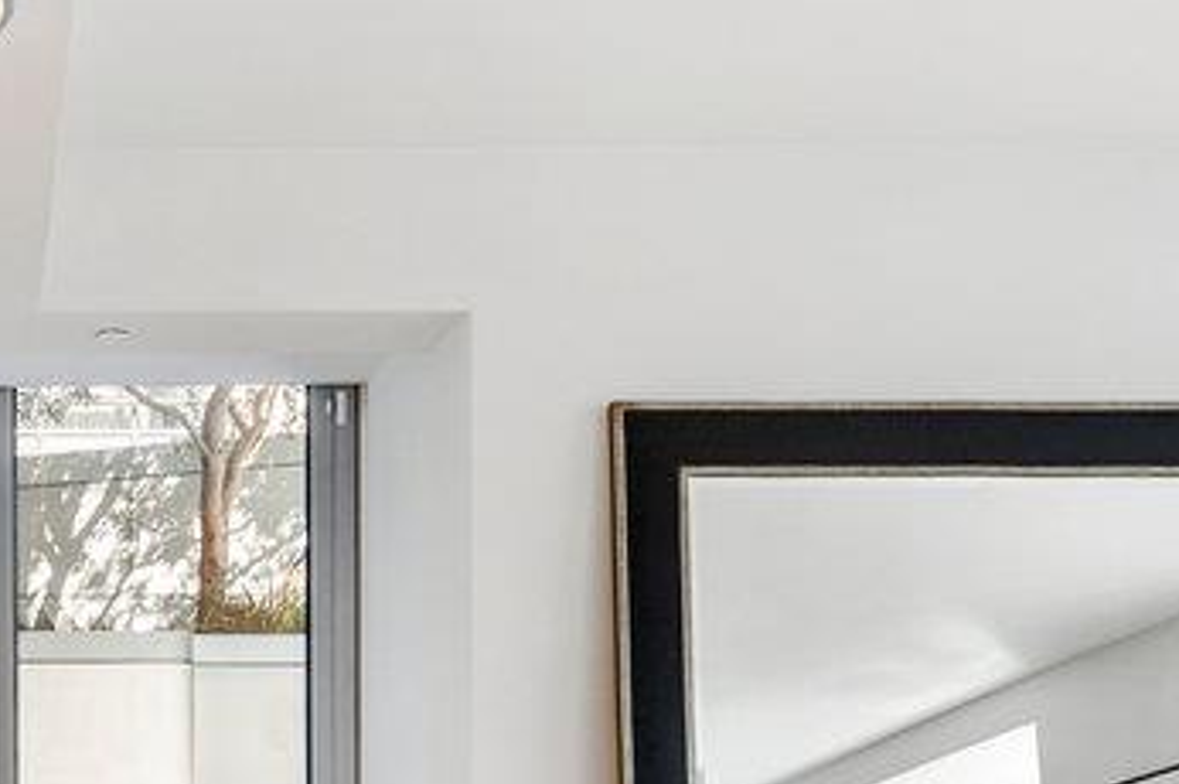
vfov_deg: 21.6
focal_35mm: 59
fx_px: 1930
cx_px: 14
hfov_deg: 31.5
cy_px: 890
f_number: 11
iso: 400
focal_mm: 17
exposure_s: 1/15
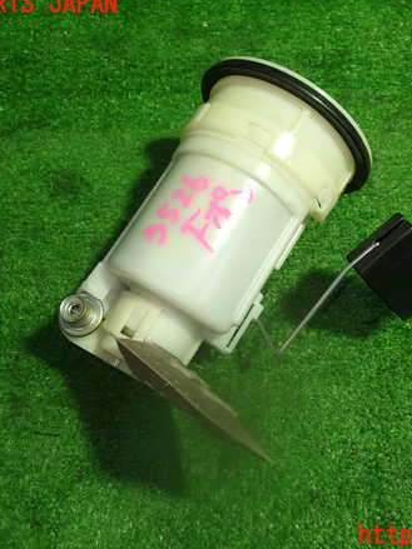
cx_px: 265
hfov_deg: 34.9
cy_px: 270
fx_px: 651
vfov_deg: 45.8
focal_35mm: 41
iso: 200
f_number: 2.3
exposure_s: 1/40
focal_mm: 5.4
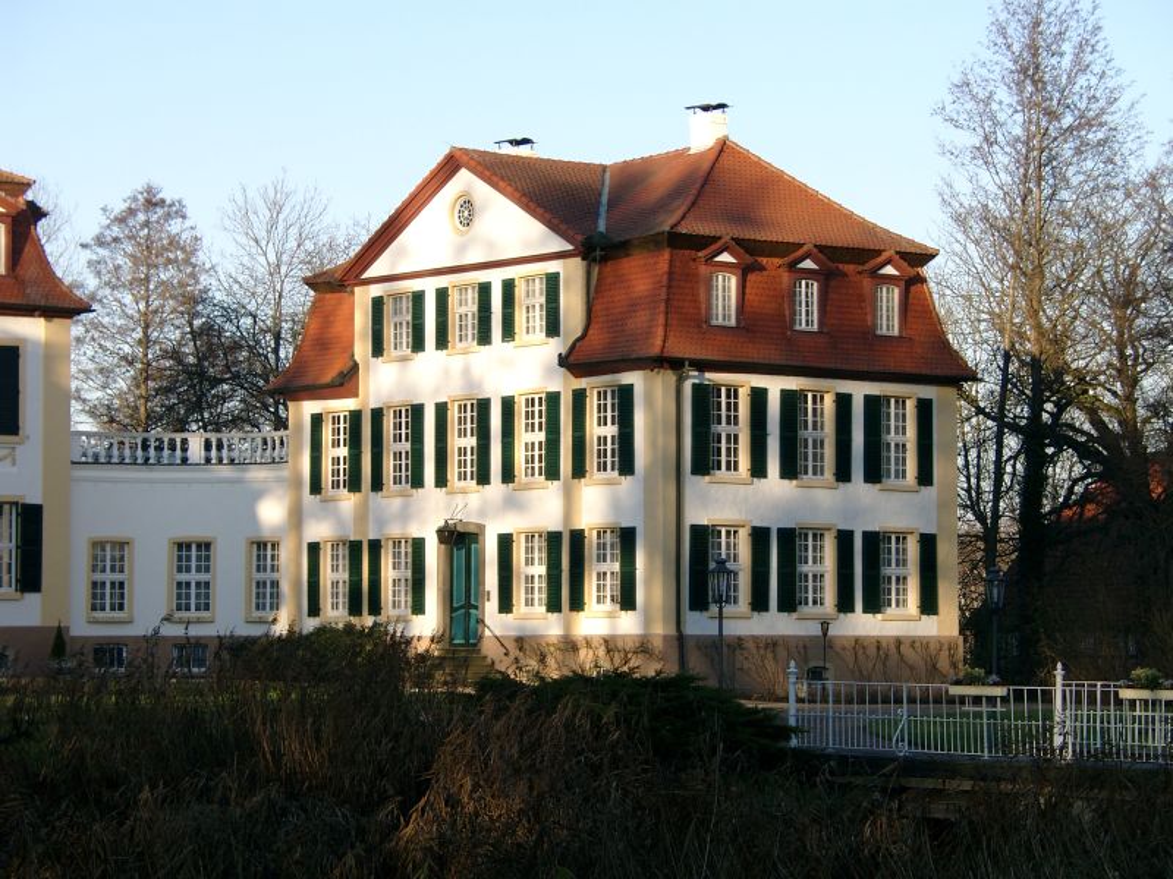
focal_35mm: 100
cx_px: 586
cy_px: 440
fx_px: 3389
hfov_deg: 19.6
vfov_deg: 14.8
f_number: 2.8
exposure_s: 1/375
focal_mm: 20.72
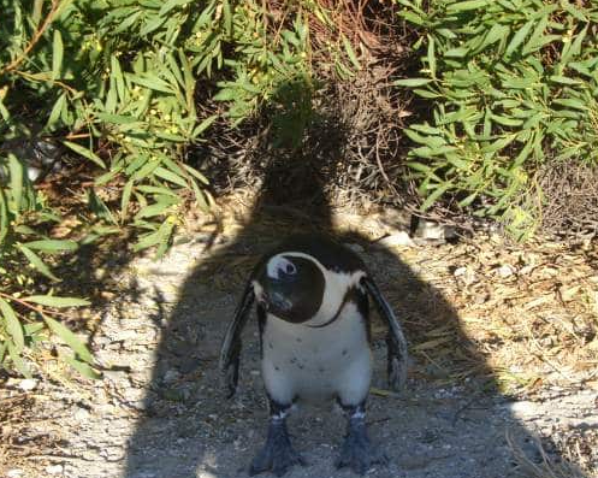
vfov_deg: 18.5
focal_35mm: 83
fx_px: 1468
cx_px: 350
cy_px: 244
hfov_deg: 23.0
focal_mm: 10.7
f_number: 5.8
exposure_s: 1/160
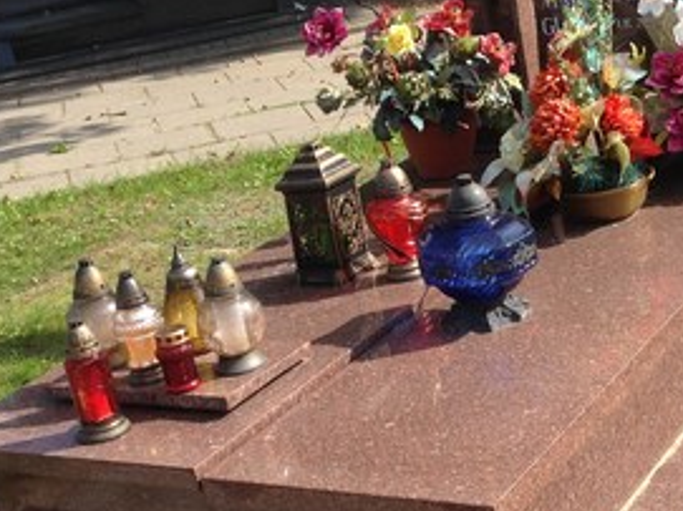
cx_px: 428
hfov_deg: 25.0
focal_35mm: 78
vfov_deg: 18.9
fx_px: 1538
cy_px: 295
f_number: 2.4
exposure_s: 1/903
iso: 50
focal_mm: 4.12
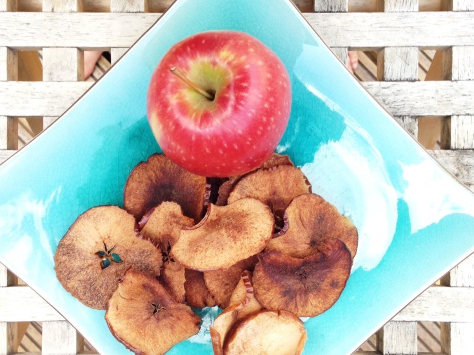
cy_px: 195
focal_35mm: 46
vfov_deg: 31.5
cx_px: 234
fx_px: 630
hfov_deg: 41.2
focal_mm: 4.12
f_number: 2.4
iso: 50
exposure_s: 1/134
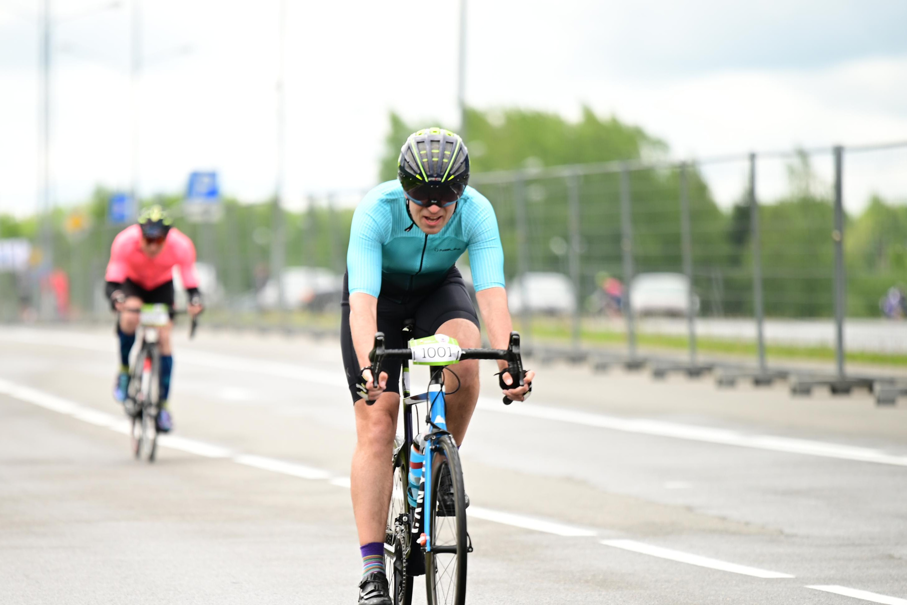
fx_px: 7104
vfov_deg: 4.9
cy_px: 386
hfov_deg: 7.3
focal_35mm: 282
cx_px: 334
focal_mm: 200
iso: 200
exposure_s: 1/1000
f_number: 2.8
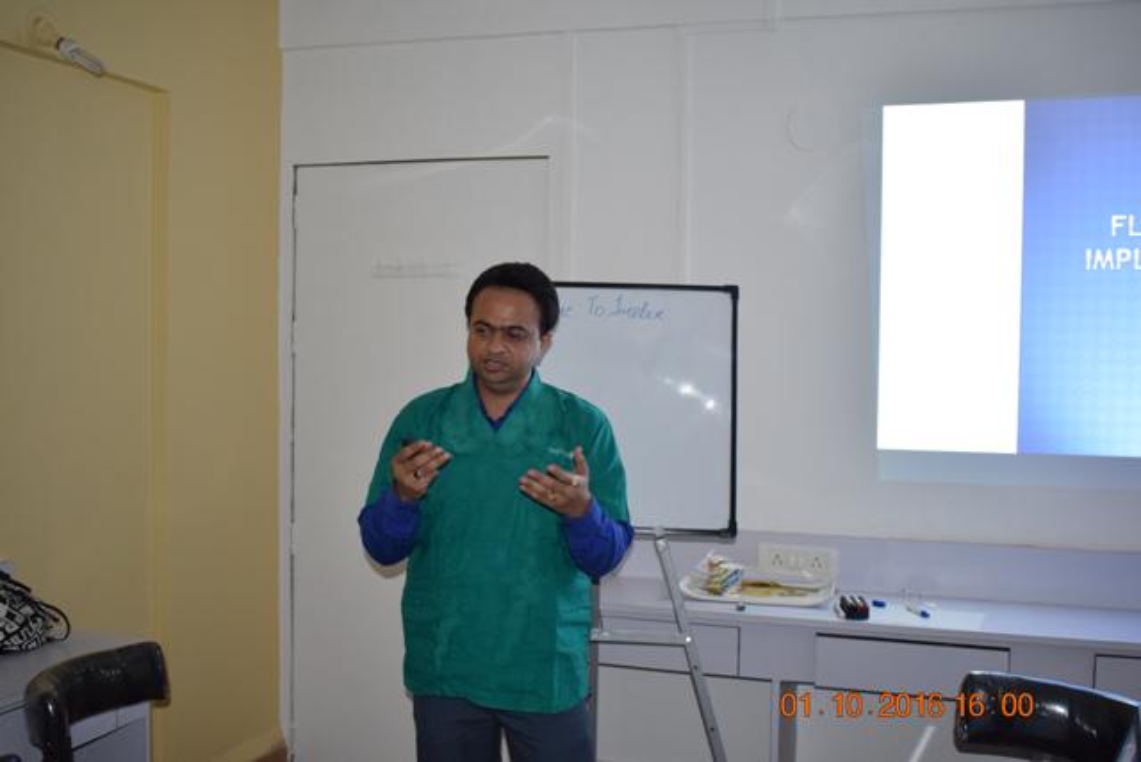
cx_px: 570
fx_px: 1189
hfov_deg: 51.3
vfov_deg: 35.5
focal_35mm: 38
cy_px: 381
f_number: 4
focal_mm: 25
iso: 1600
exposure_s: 1/60
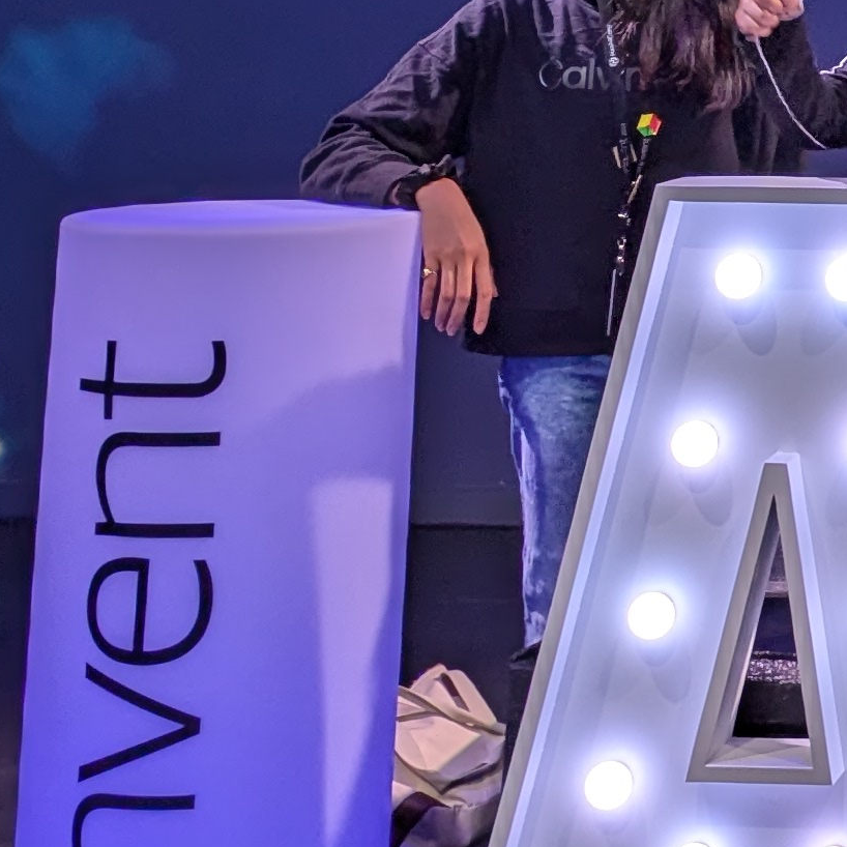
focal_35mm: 106
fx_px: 2934
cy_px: -332
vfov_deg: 15.4
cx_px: 1463
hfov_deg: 14.6
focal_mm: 6.81
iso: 116
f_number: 1.85
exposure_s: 1/60
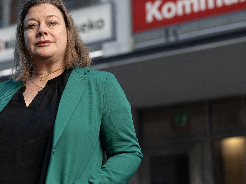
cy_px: 90
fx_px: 604
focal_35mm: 85
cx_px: 109
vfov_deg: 17.4
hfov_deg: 23.0
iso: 160
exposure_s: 1/800
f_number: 1.8
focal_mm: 40
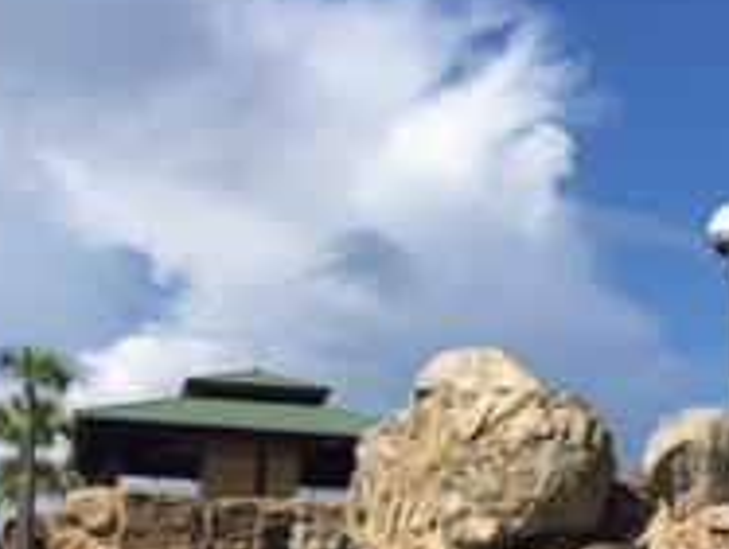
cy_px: 440
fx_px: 2089
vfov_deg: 14.9
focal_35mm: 99
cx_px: 441
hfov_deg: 19.8
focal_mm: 4.15
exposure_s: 1/2825
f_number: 2.2
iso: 32
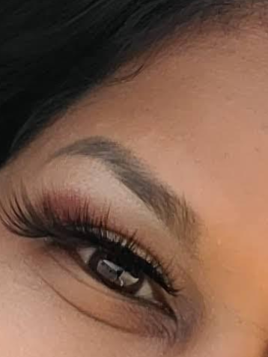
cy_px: 15
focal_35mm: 191
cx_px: 61
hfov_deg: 7.8
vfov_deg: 10.3
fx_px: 1971
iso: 50
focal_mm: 3.8
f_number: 2.2
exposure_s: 1/404
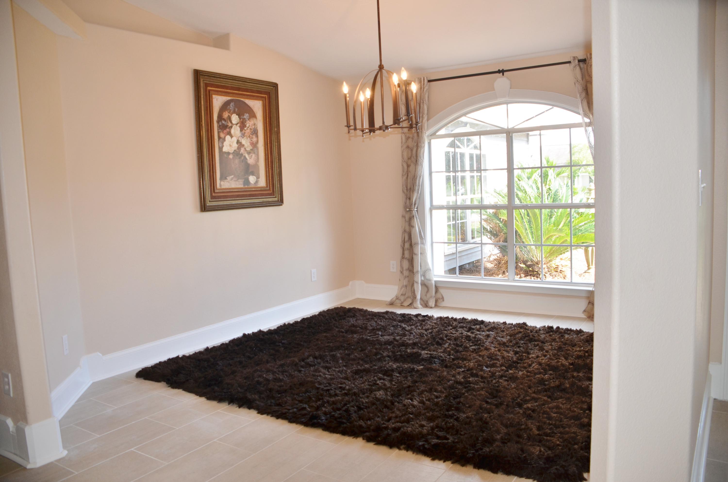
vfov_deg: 47.7
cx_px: 364
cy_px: 241
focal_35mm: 27
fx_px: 545
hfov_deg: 67.5
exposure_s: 1/125
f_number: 3.5
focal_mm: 18
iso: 250
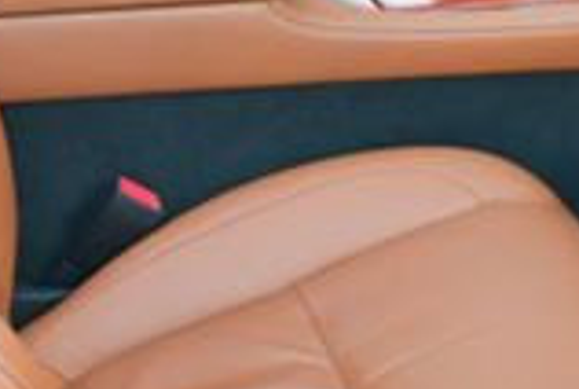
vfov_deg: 9.4
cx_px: 180
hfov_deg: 14.0
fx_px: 2353
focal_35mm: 146
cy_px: -15
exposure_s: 1/250
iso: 800
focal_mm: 18
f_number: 3.5
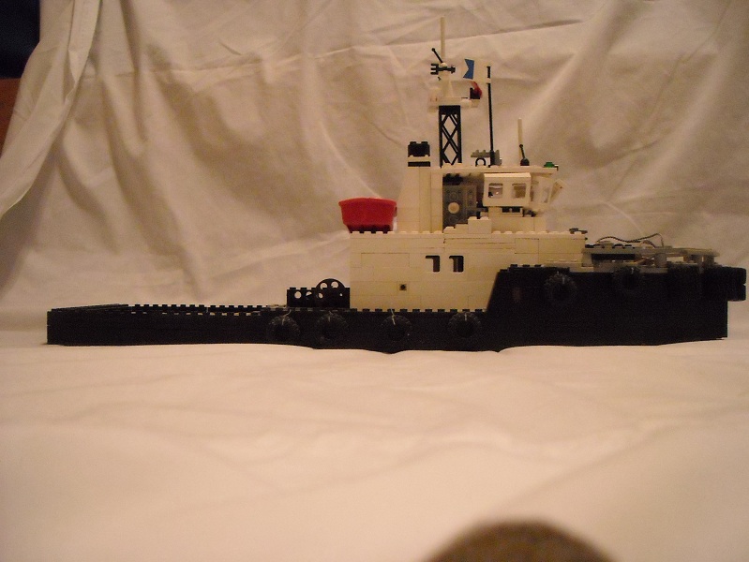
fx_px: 758
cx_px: 374
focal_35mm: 35
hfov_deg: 52.6
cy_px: 281
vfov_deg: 40.7
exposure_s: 1/30
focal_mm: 5.7
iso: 800
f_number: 2.8
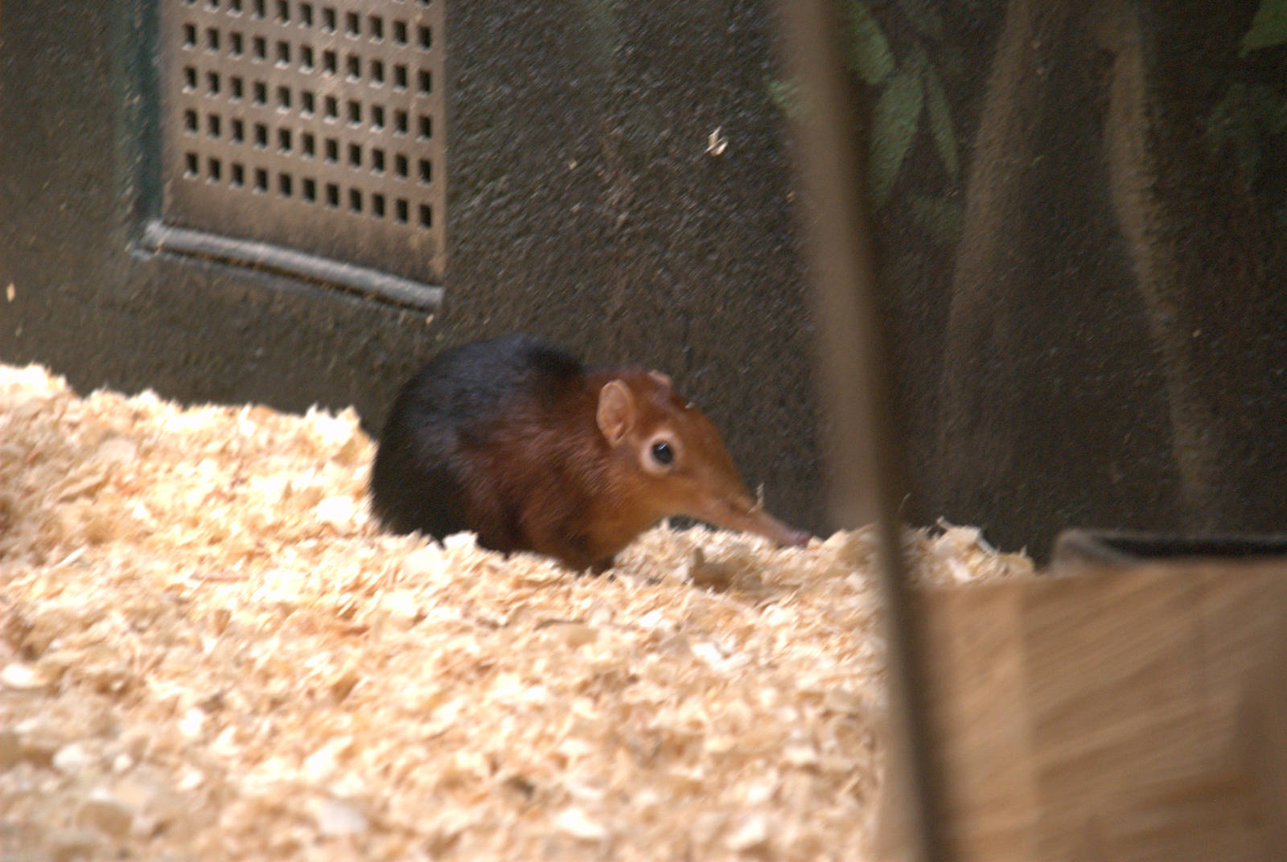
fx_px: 10741
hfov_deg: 6.9
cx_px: 644
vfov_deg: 4.6
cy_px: 431
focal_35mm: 300
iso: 1600
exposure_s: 1/40
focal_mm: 200
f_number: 6.3
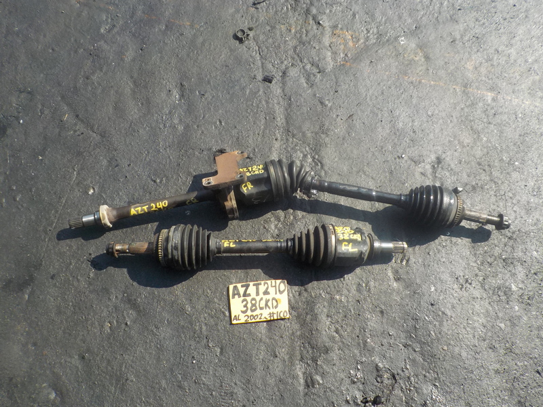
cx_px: 272
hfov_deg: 60.0
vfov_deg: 46.8
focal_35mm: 30
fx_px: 471
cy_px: 204
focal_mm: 4.1
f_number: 3.3
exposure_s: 1/500
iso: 125
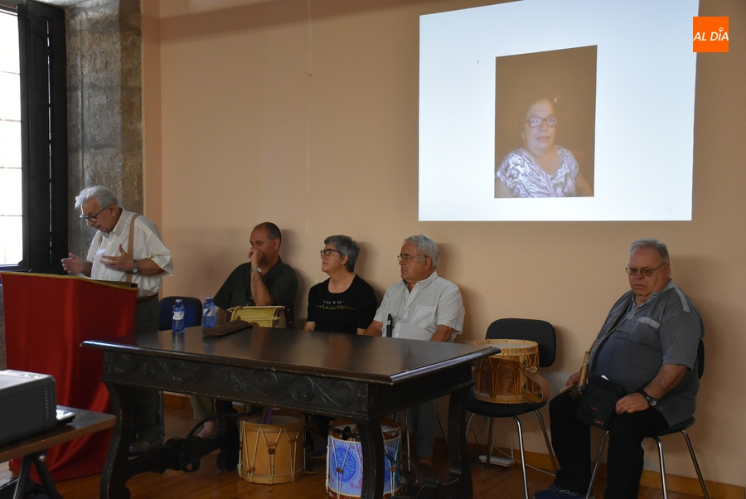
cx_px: 373
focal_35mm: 40
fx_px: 840
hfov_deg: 47.9
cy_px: 250
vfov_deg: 33.1
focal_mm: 27
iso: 2200
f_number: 4
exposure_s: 1/60
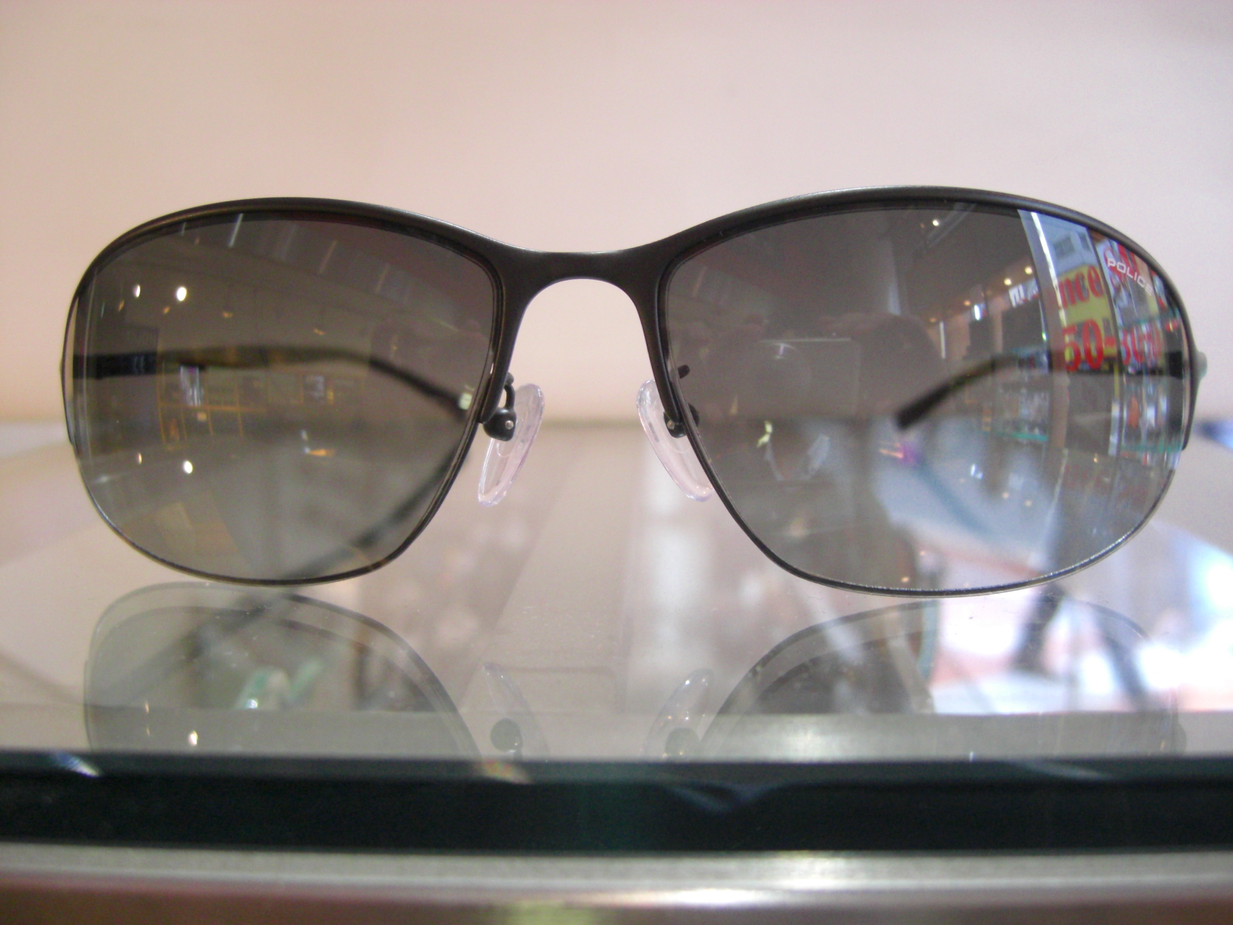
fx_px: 1354
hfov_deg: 49.0
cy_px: 462
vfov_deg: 37.7
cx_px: 616
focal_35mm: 38
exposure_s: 1/60
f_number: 2.8
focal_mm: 7.9
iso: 400
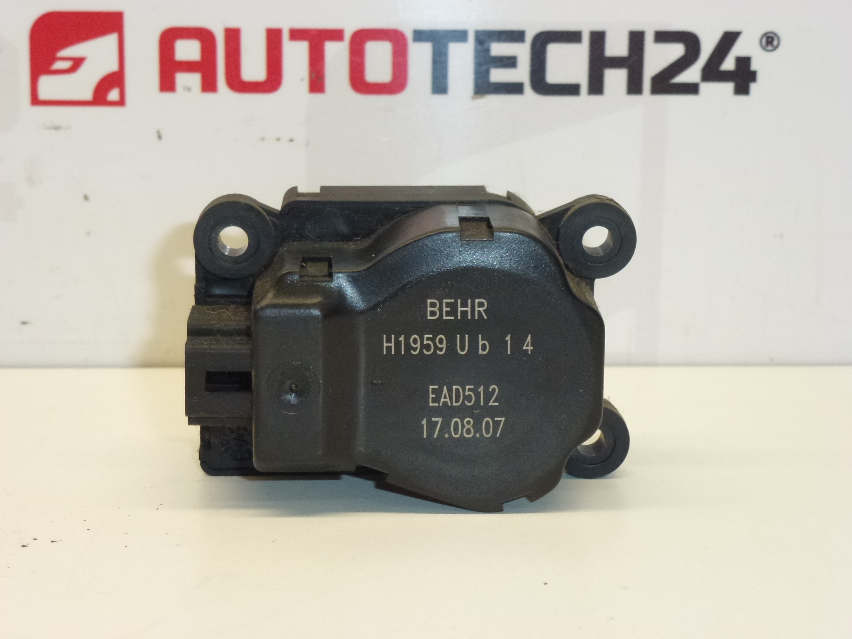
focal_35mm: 76
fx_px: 1871
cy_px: 320
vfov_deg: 19.4
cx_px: 426
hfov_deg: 25.7
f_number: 4.7
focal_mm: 13.6
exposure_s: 1/125
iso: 400
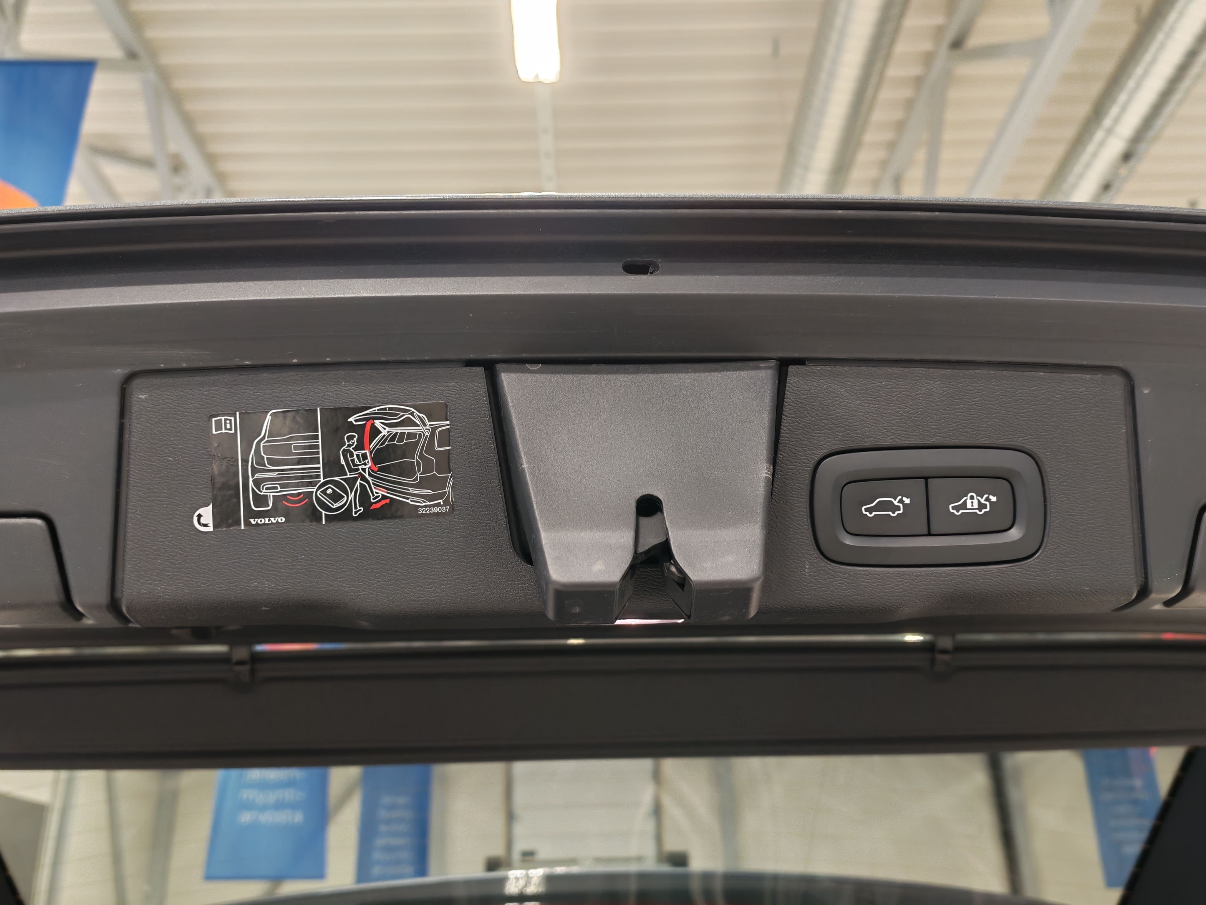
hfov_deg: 56.8
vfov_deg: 44.2
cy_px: 452
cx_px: 603
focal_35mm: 32
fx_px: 1115
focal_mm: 6.12
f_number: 1.9
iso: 809
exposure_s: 1/50
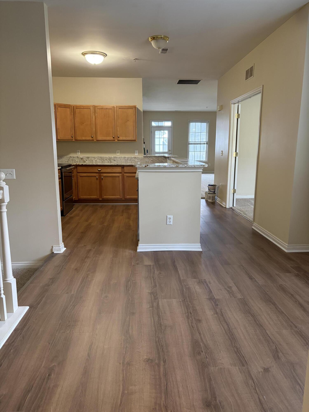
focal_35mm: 26
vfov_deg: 67.3
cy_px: 206
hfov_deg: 53.1
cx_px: 154
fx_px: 309
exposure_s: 1/60
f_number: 1.6
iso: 250
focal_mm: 5.96
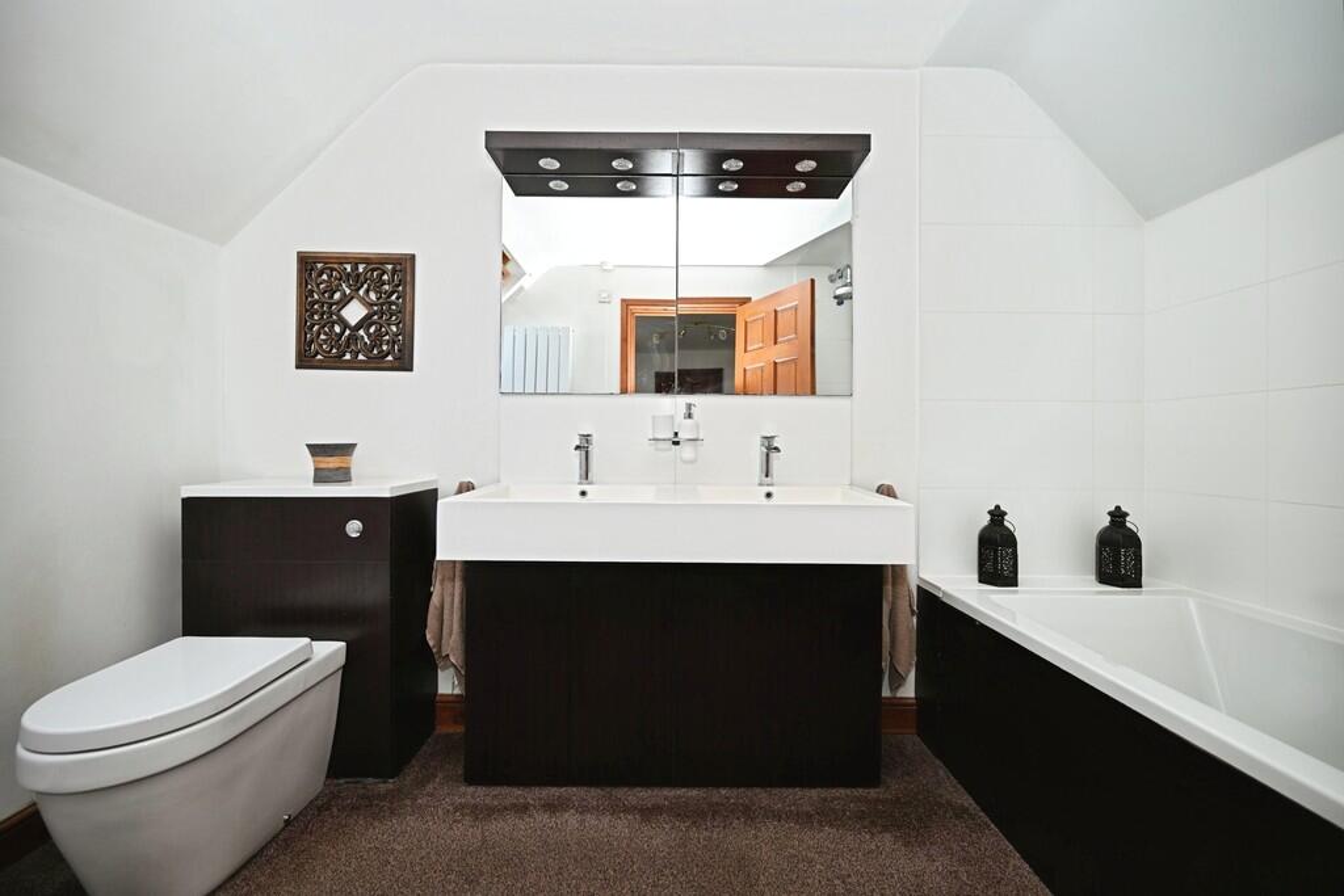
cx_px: 672
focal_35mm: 14
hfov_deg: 104.2
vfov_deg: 81.2
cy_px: 448
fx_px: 523
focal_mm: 14
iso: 100
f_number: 4
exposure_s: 1/60
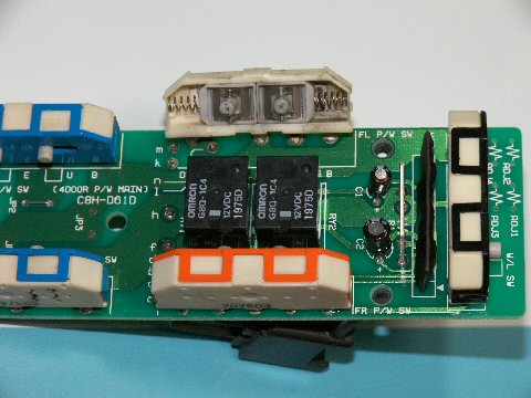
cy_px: 199
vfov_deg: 10.6
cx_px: 266
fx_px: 2148
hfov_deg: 14.1
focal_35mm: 140
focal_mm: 29.4
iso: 200
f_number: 4.1
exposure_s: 1/100
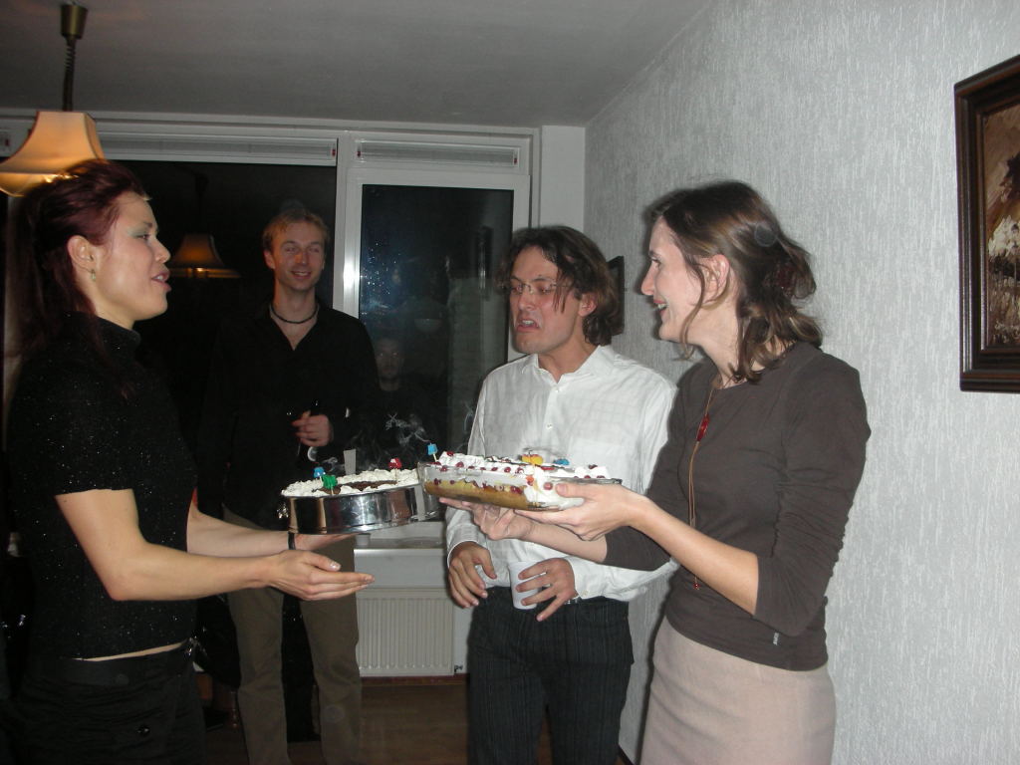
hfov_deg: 52.6
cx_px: 510
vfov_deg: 40.7
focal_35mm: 35
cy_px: 382
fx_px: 1031
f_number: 3
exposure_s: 1/60.1
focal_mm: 5.8
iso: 121
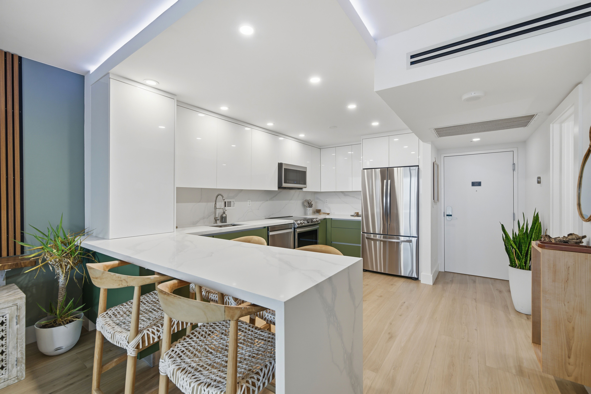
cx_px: 296
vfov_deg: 77.3
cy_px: 197
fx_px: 246
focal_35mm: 15
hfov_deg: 100.4
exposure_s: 1/400
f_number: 8
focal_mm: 15
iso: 320
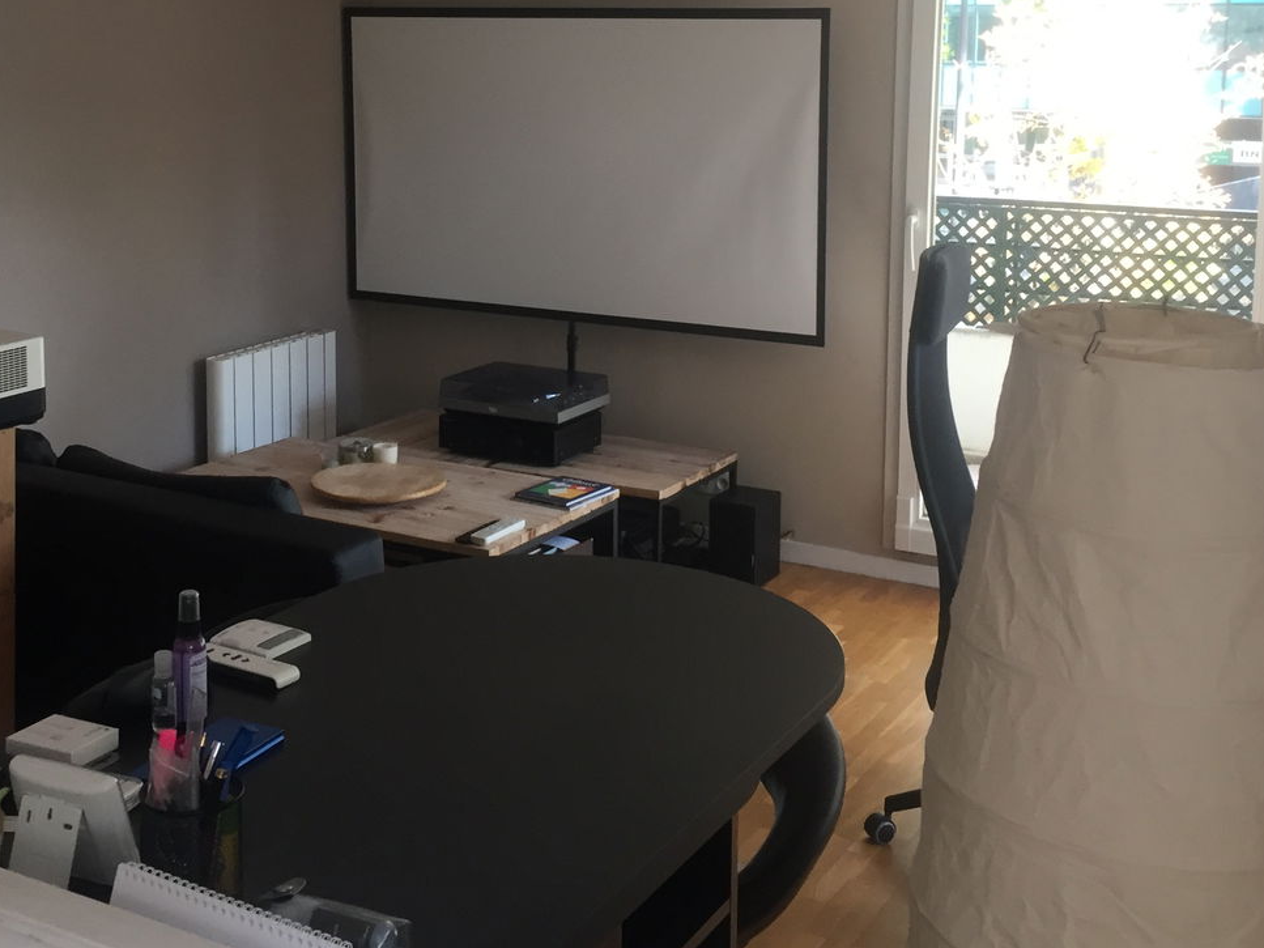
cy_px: 228
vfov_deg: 29.7
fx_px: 1752
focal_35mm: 48
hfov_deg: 39.4
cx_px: 489
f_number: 2.2
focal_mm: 4.15
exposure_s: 1/33
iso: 40
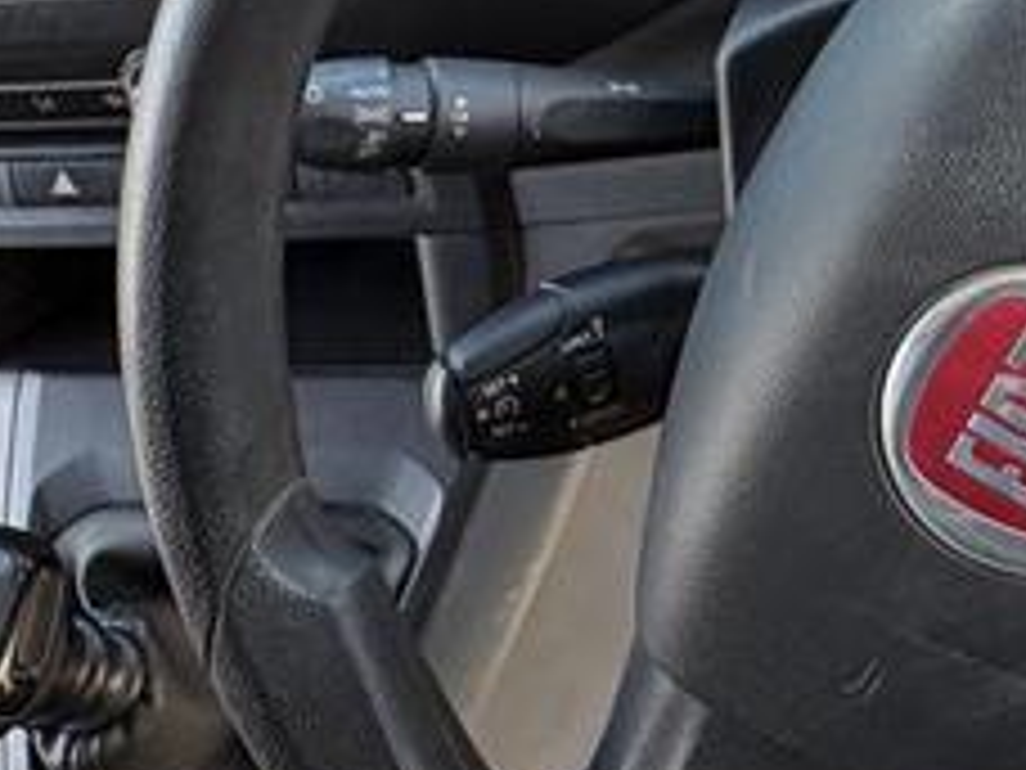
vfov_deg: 25.1
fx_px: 1630
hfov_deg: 32.7
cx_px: 972
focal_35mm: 55
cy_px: -27
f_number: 2.2
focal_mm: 2.22
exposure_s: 1/99
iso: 160
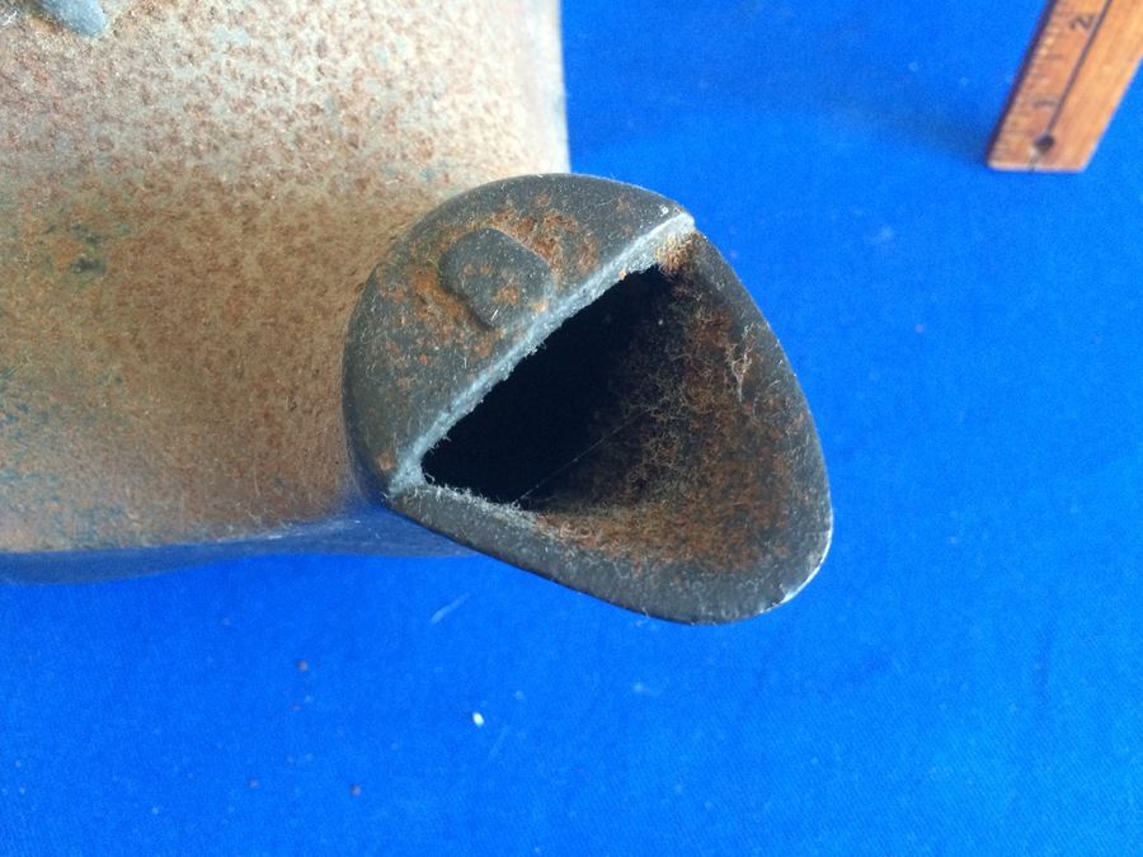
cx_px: 572
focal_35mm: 29
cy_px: 428
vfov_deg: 48.2
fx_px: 958
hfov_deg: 61.7
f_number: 2.2
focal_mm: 4.15
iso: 320
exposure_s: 1/24
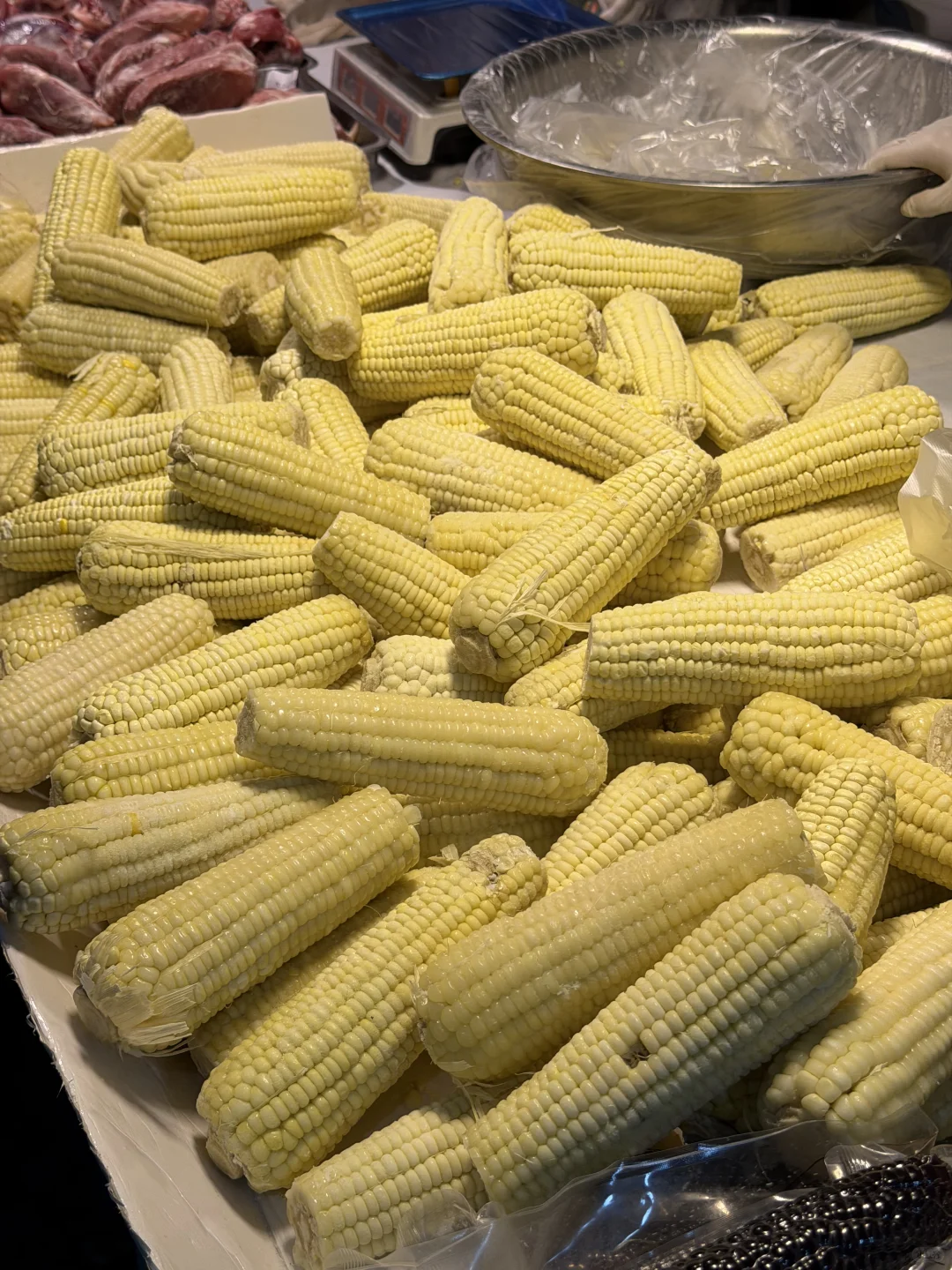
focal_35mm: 48
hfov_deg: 30.3
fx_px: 1760
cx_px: 476
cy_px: 635
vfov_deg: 39.7
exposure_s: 1/928
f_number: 1.78
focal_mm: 6.76
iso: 64
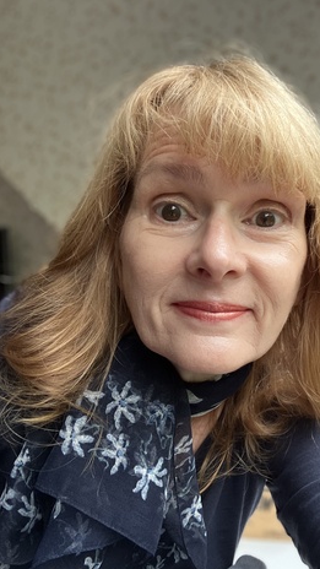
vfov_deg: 55.3
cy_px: 281
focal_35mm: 36
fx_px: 543
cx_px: 217
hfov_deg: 32.5
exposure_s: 1/116
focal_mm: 2.87
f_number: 2.2
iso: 80
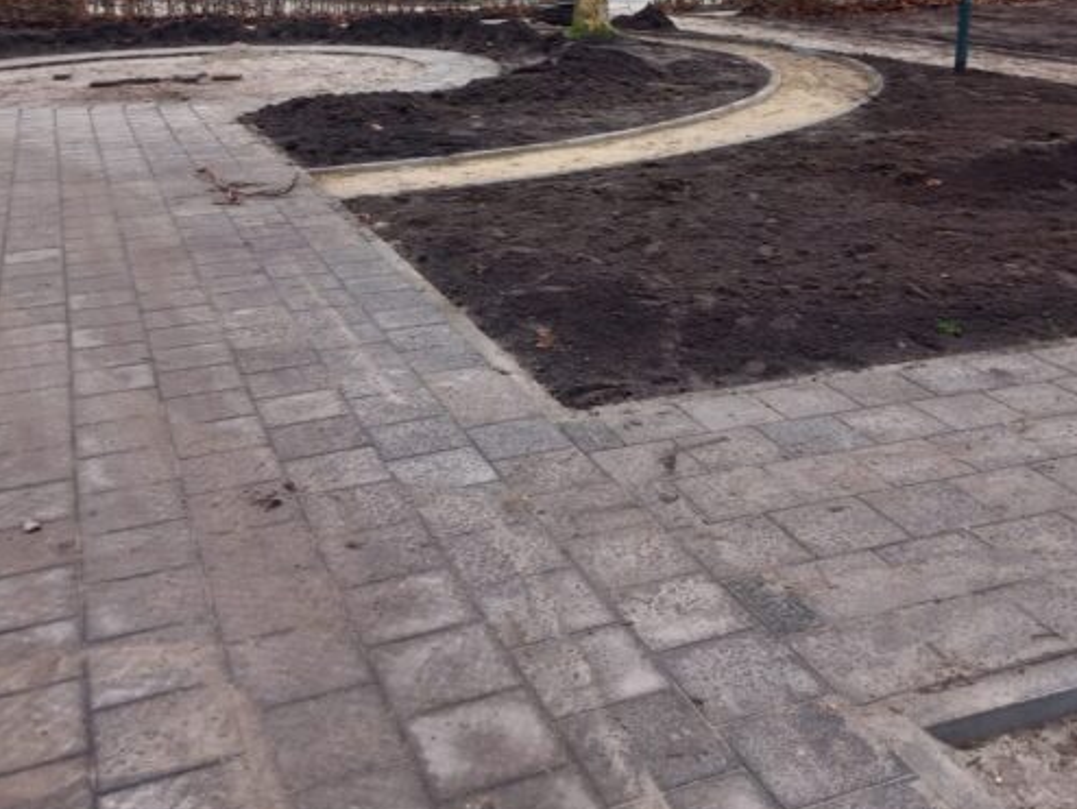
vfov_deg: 34.6
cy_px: 234
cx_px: 604
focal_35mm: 41
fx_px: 1276
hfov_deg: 45.7
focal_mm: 4
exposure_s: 1/50
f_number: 1.8
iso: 25
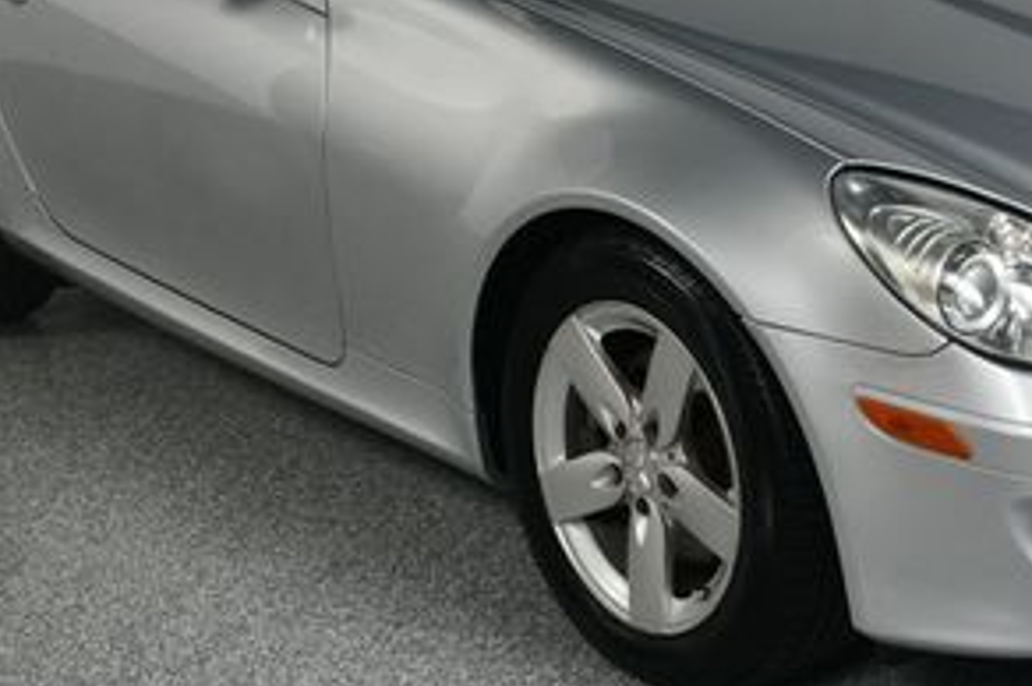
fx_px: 2262
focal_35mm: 79
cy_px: 177
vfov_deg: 17.1
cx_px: 785
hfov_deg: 25.4
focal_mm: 24
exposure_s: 1/160
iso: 100
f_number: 13
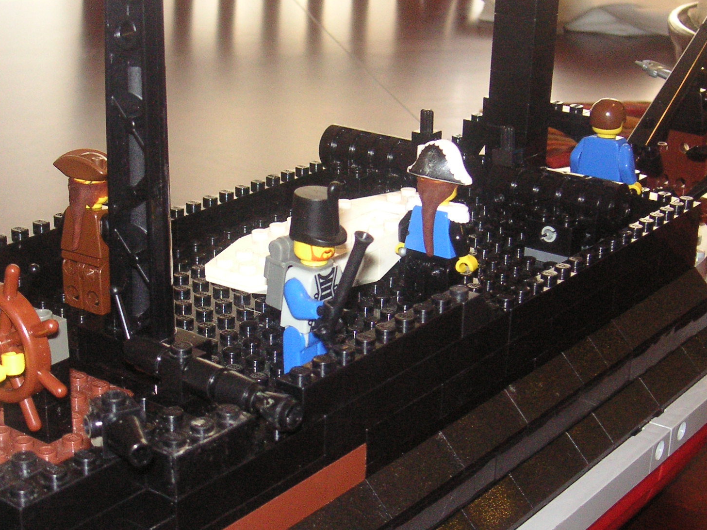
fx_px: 1328
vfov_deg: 22.6
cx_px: 288
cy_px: 293
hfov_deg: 29.8
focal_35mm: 65
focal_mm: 6.1
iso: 160
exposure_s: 1/45
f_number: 2.8
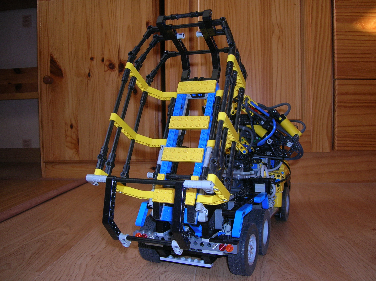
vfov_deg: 41.7
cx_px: 188
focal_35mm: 34
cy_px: 140
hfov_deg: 54.0
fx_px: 369
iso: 50
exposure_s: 1/60.1
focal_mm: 5.7
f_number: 2.9
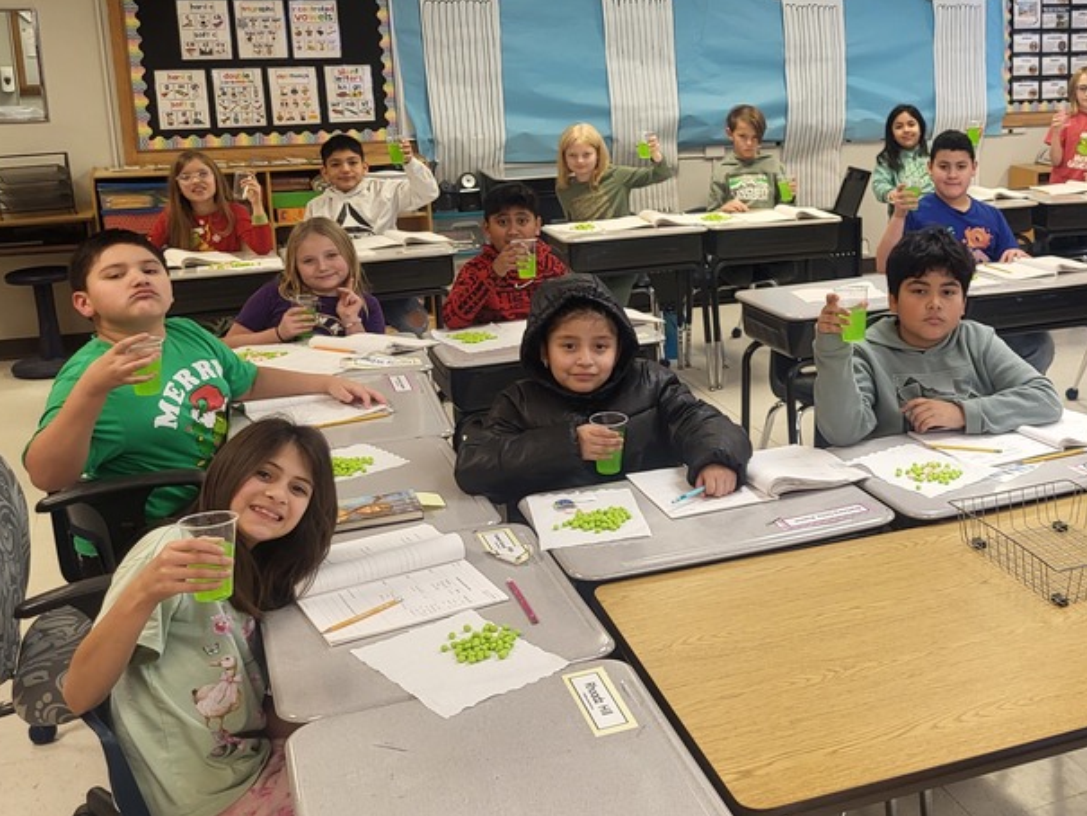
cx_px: 850
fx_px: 1382
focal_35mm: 44
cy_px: 298
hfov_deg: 41.3
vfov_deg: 32.7
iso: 160
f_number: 1.8
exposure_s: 1/120
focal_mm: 5.4
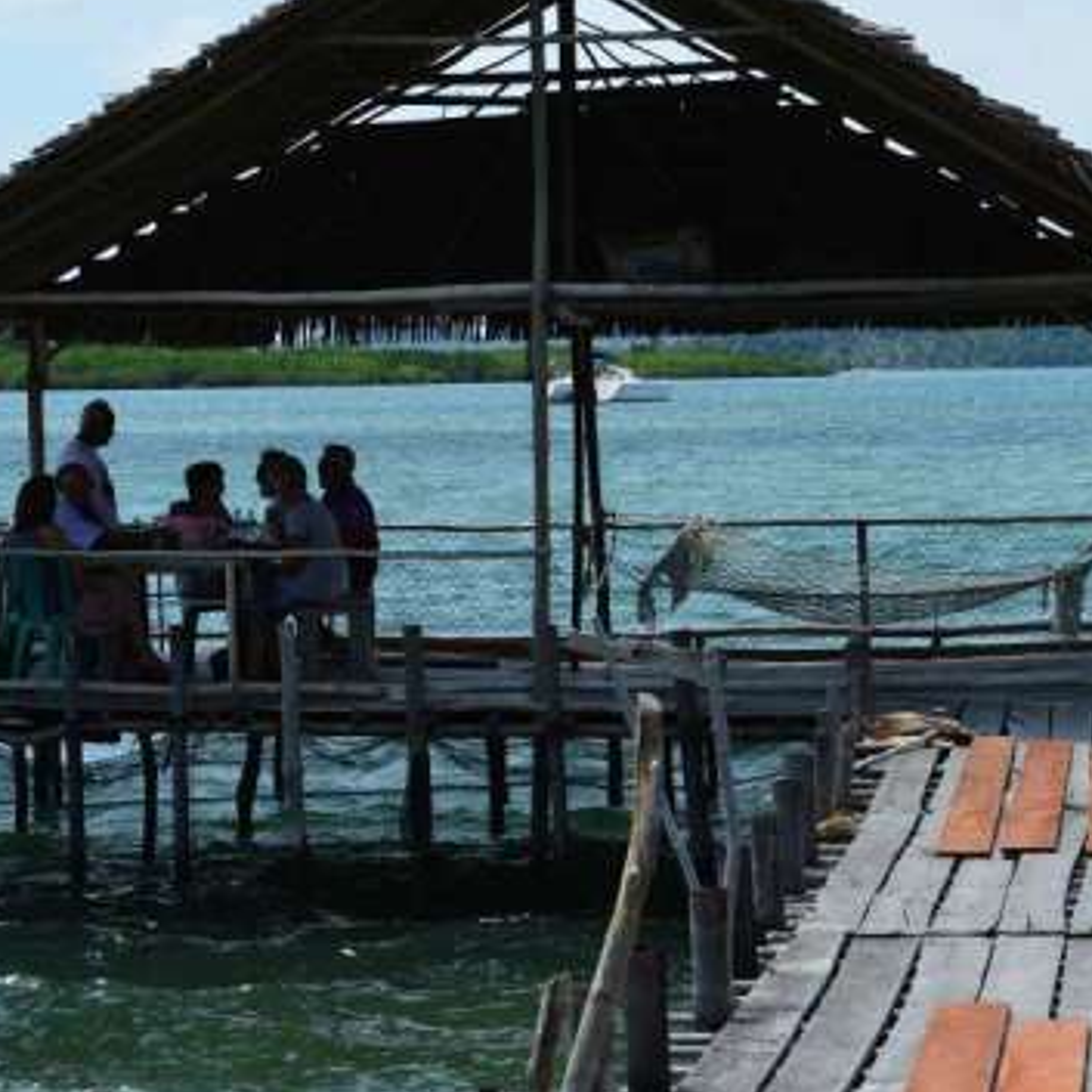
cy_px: 449
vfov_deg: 12.9
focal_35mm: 135
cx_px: 331
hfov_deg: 12.9
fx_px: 4818
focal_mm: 70
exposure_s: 1/320
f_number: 9
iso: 100
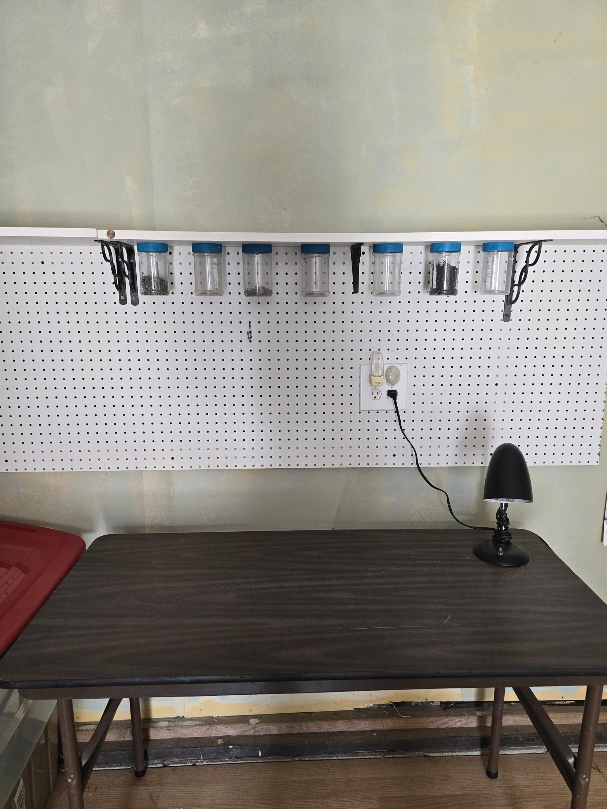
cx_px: 307
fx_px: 561
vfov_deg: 71.6
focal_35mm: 24
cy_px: 415
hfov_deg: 56.8
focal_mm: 6.3
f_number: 1.7
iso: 250
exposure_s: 1/120
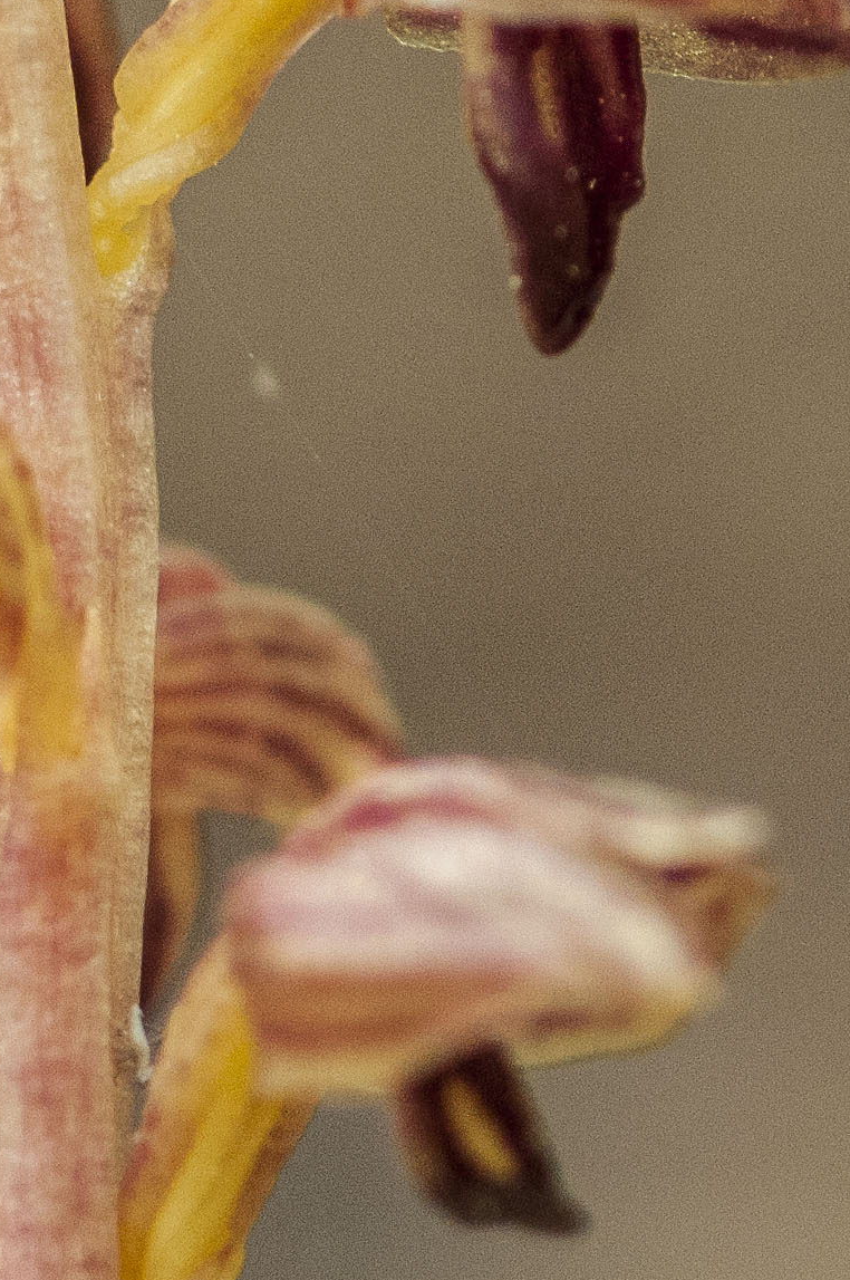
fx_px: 20905
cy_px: 716
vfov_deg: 3.5
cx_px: 93
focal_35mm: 589
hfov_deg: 2.3
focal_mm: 105
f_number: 5
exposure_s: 1/100
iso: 800
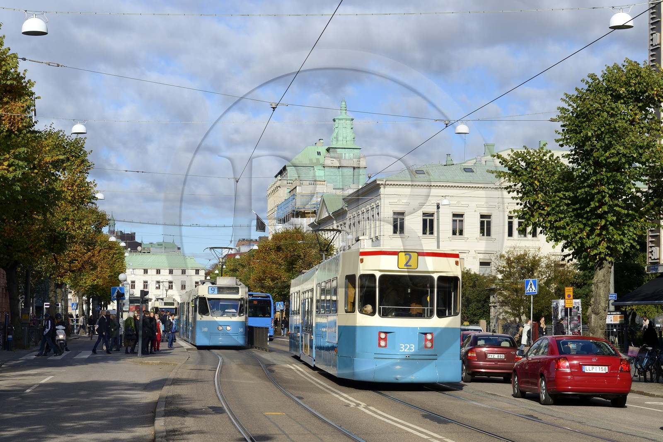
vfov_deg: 19.4
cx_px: 332
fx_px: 1289
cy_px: 221
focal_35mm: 70
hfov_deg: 28.8
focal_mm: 70
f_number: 13
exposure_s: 1/250
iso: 200
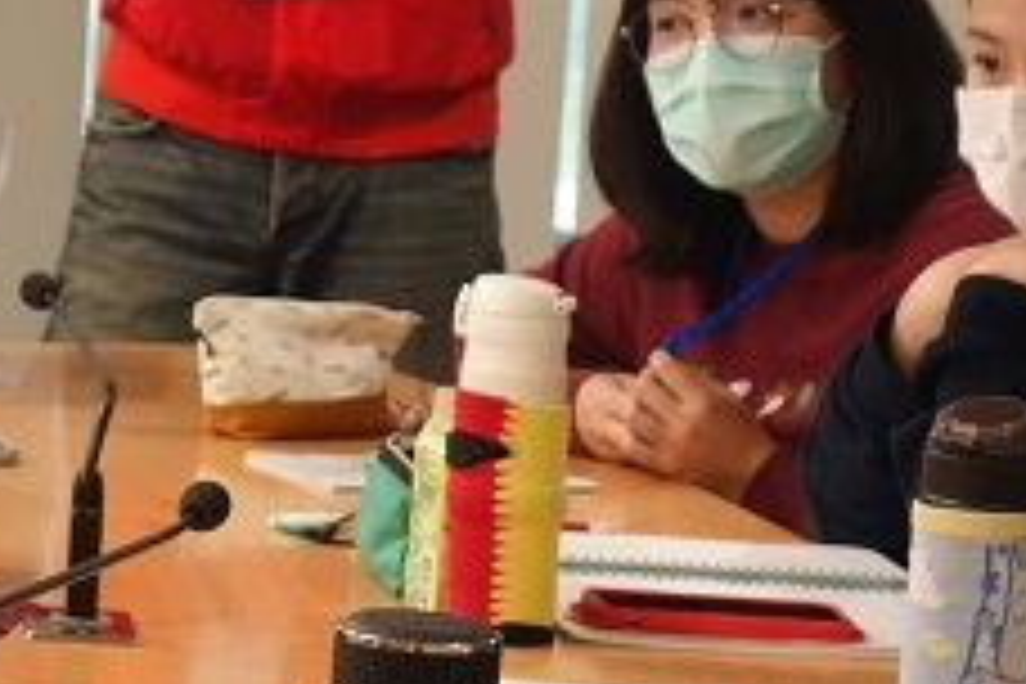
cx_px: -135
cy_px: 297
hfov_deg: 8.5
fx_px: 6868
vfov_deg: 5.7
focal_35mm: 241
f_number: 3.5
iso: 1250
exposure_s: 1/125
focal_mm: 22.74
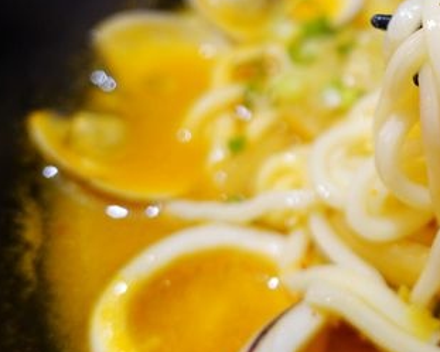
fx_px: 664
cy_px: 111
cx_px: 450
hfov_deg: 33.3
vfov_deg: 29.4
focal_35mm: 51
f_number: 2.2
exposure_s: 1/30
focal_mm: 9.54
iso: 400
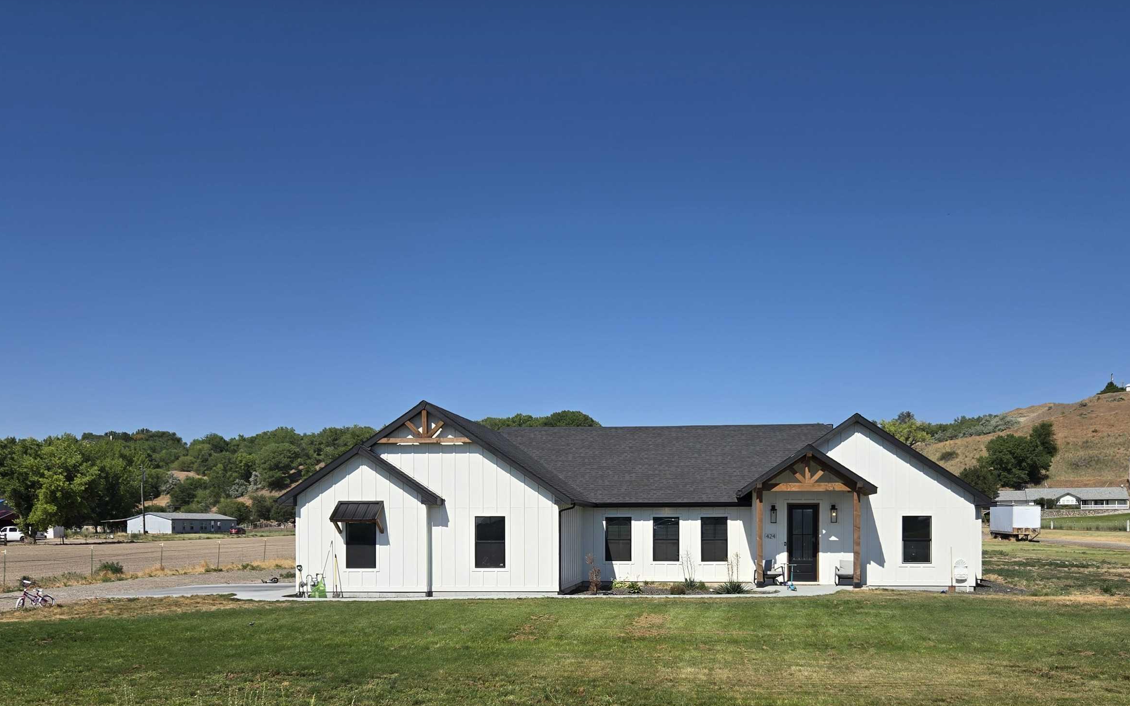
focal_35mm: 32
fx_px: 986
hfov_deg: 59.5
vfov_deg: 38.5
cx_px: 632
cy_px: 526
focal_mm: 5.4
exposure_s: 1/3194
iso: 25
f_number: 1.8
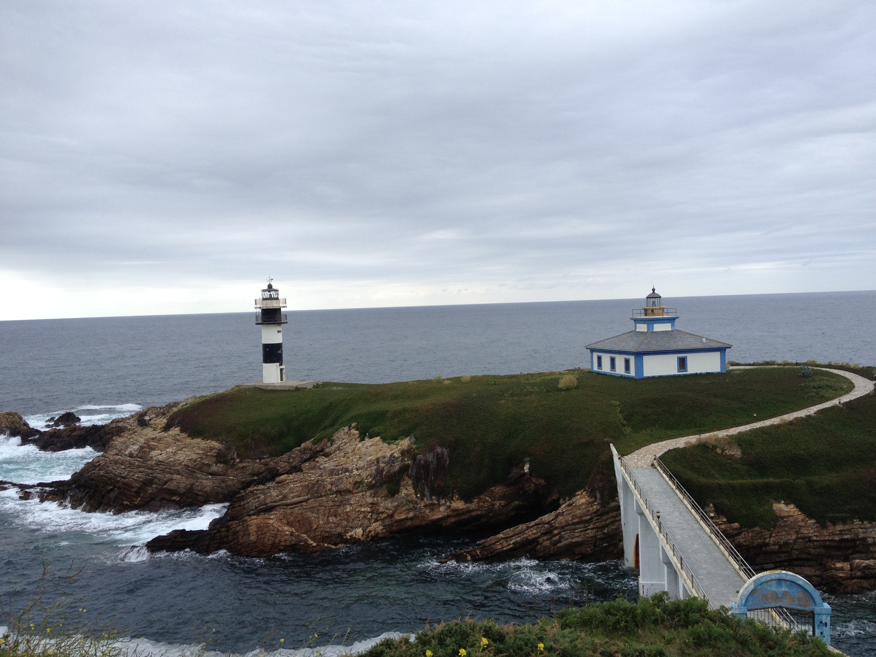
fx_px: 886
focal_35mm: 35
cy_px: 328
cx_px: 438
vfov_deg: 40.7
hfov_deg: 52.6
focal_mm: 4.28
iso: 64
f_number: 2.4
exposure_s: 1/265
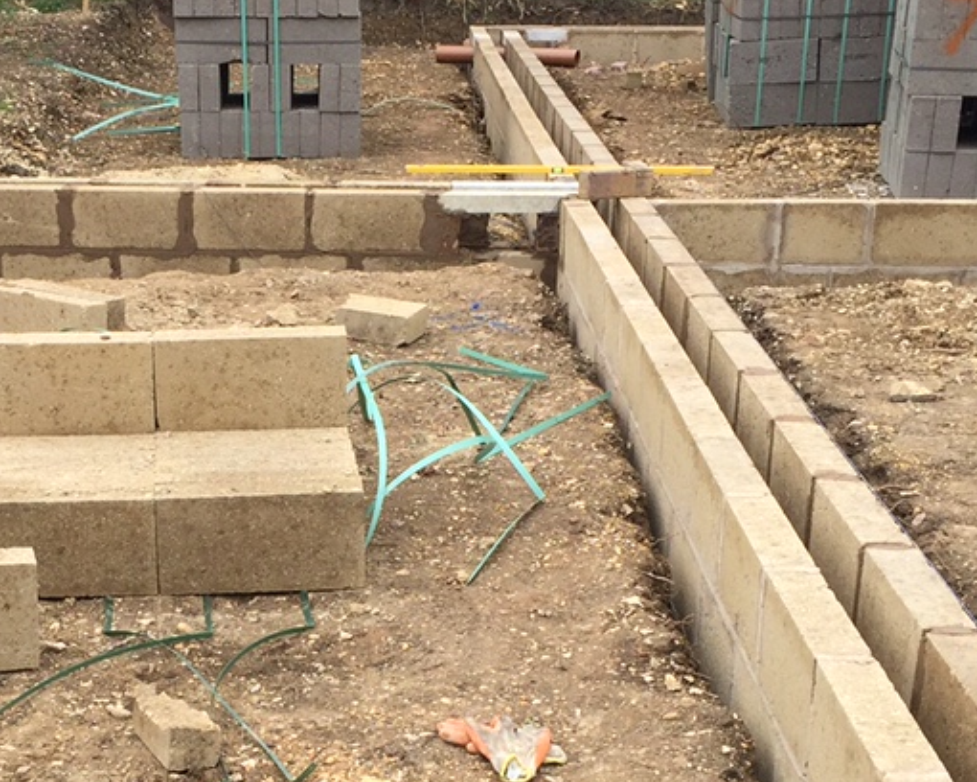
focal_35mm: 71
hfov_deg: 26.4
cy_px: 682
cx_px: 243
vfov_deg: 21.2
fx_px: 2053
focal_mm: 4.15
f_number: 2.2
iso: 32
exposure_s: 1/775
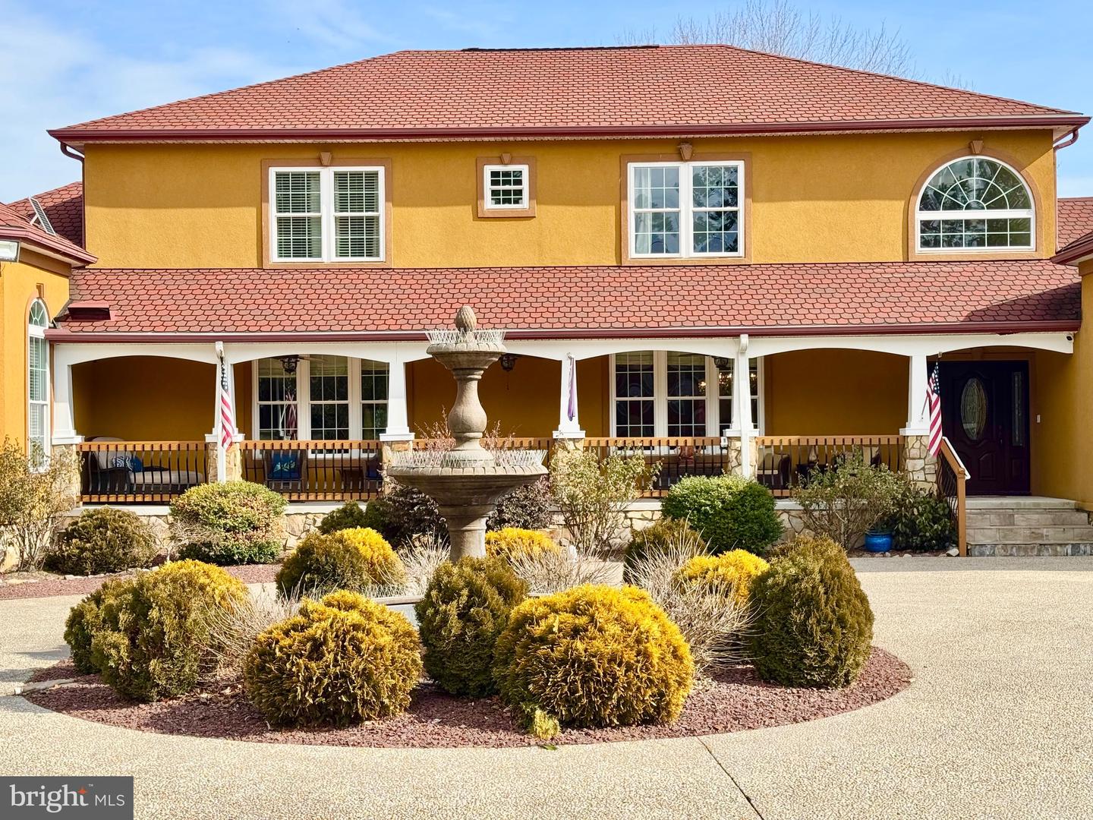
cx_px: 546
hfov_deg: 39.7
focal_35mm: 48
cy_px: 410
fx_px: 1516
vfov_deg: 30.3
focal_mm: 6.76
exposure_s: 1/2252
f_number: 1.78
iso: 64
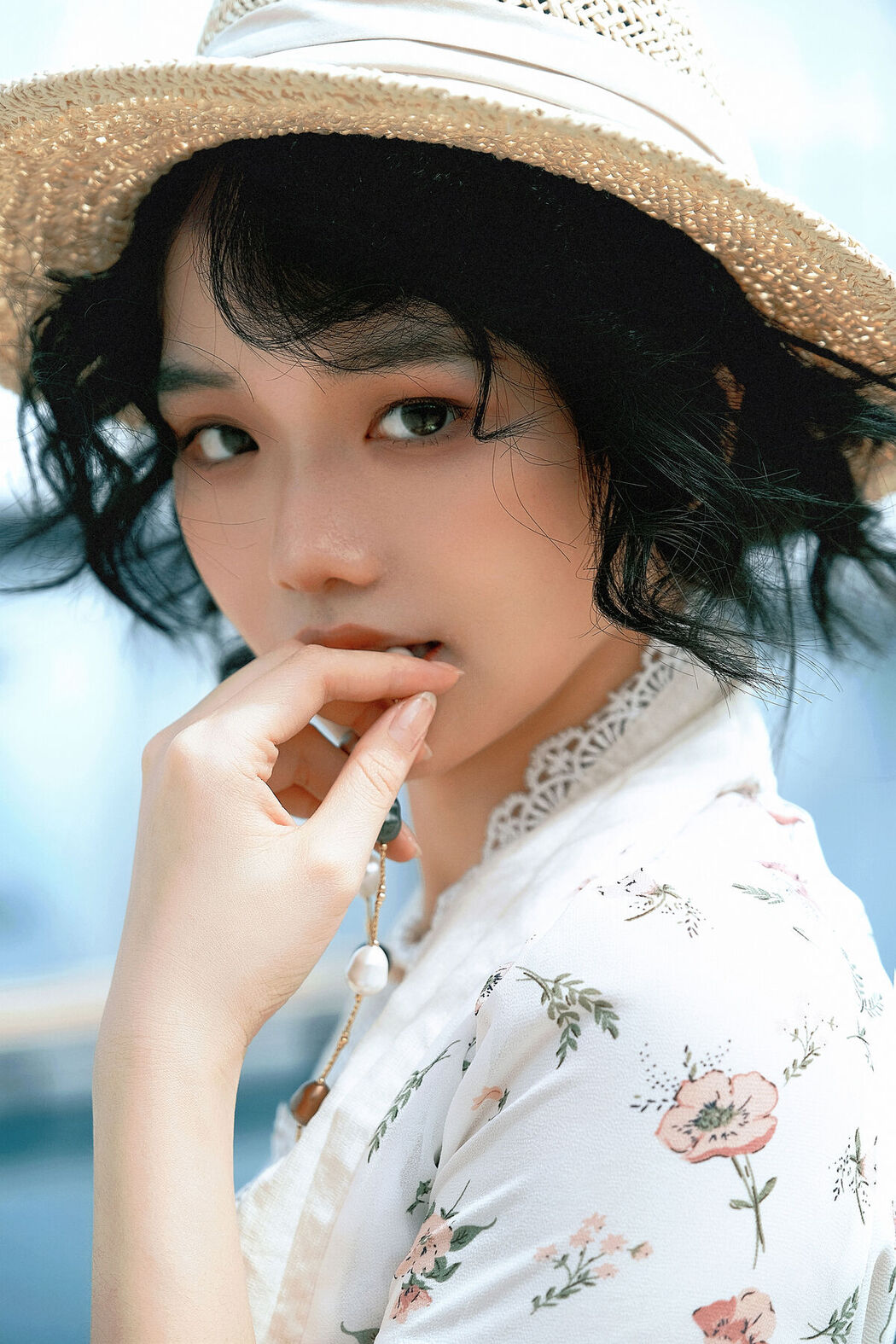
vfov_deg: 24.5
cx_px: 448
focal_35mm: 83
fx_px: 3098
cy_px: 672
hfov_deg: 16.5
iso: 160
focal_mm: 55
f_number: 2.8
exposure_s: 1/2000
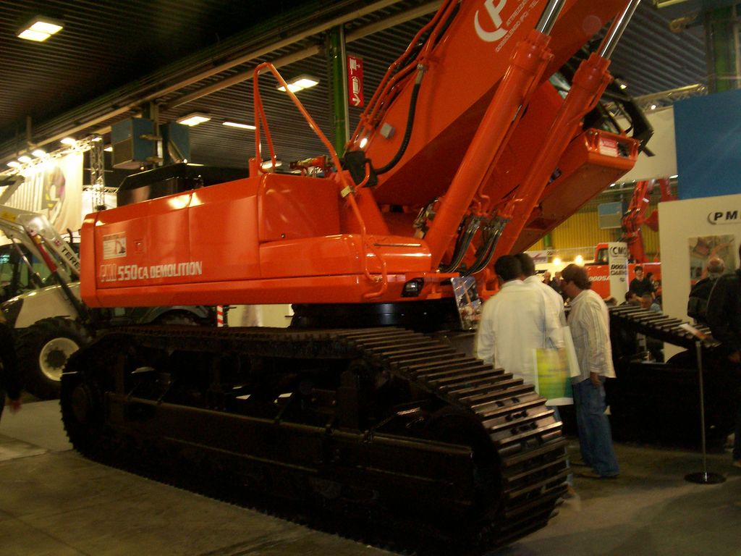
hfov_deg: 51.4
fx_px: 771
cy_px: 278
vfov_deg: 39.7
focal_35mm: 36
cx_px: 370
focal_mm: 5.9
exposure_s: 1/16
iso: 140
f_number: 4.5
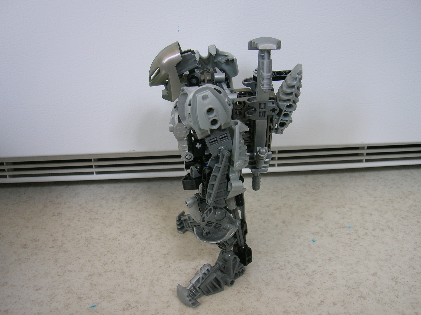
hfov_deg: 51.4
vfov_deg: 39.6
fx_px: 437
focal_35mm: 36
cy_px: 158
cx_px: 210
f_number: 2.9
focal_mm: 6
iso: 50
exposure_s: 1/13.2
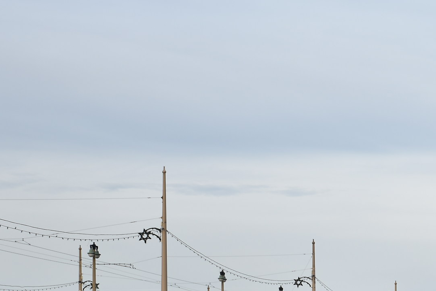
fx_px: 2023
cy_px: 285
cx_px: 452
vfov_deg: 8.2
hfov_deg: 12.1
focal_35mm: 167
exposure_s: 1/250
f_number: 5.6
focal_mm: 50
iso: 100
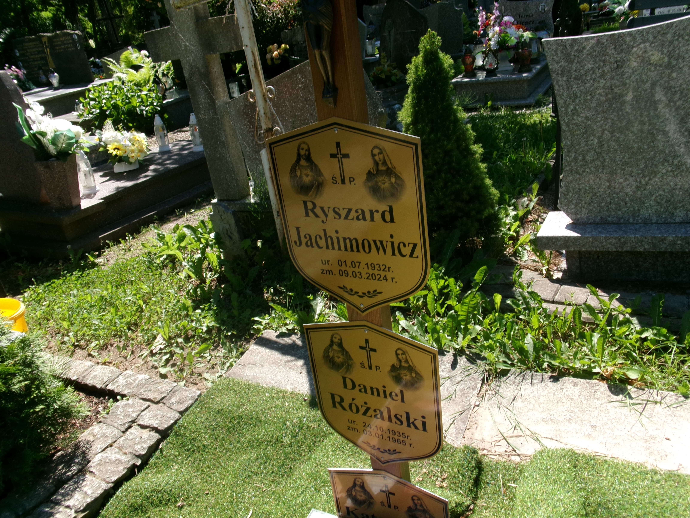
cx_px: 345
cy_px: 259
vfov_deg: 49.7
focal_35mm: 28
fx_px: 558
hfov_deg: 63.4
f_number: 10.8
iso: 100
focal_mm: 5.1
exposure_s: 1/70
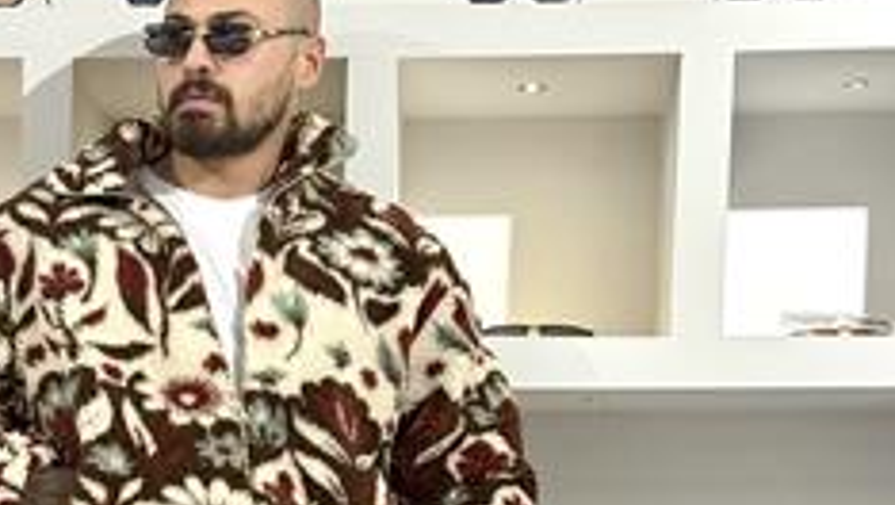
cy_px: 712
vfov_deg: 11.3
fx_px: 2470
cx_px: 252
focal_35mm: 104
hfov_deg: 20.4
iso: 100
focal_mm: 6.76
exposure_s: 1/100
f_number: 1.78
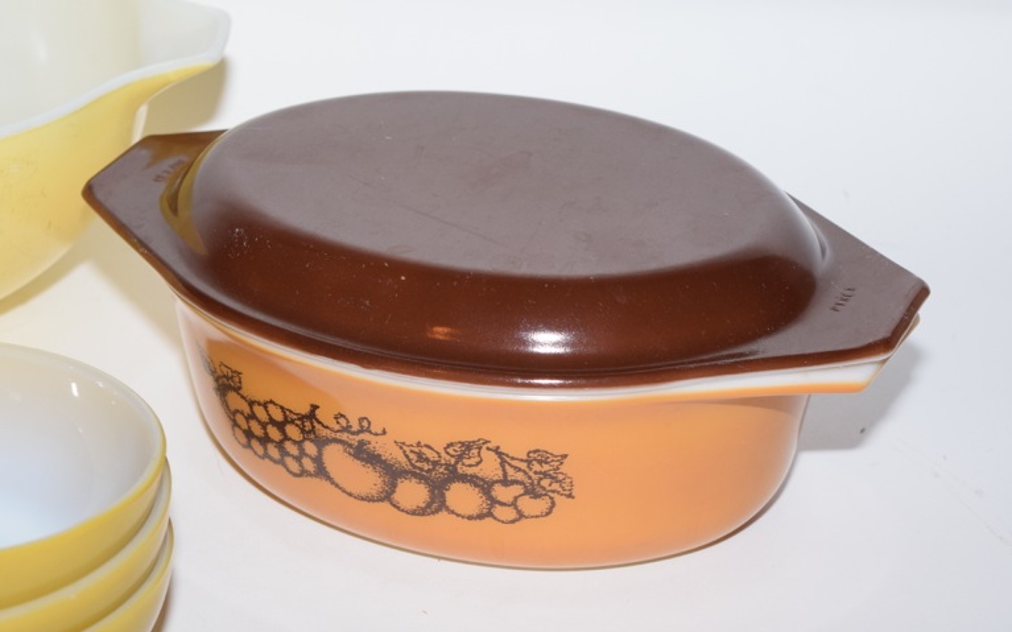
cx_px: 425
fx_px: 3024
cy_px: 342
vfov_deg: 11.9
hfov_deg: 19.0
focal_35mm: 110
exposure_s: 1/60
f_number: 5.6
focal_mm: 55
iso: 640
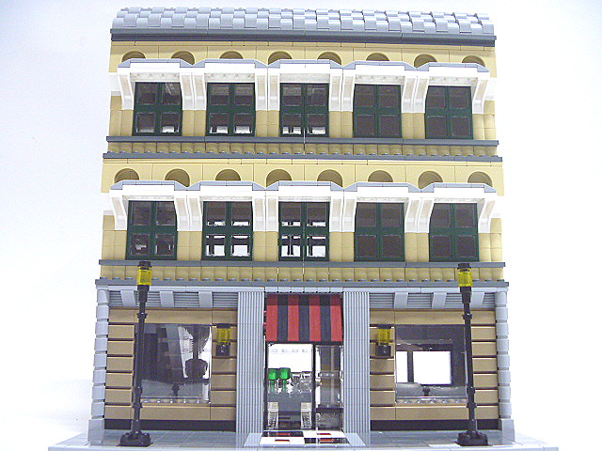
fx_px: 609
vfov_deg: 40.7
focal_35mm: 35
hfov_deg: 52.6
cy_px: 226
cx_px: 301
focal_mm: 6.3
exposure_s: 1/10
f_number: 3.5
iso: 400
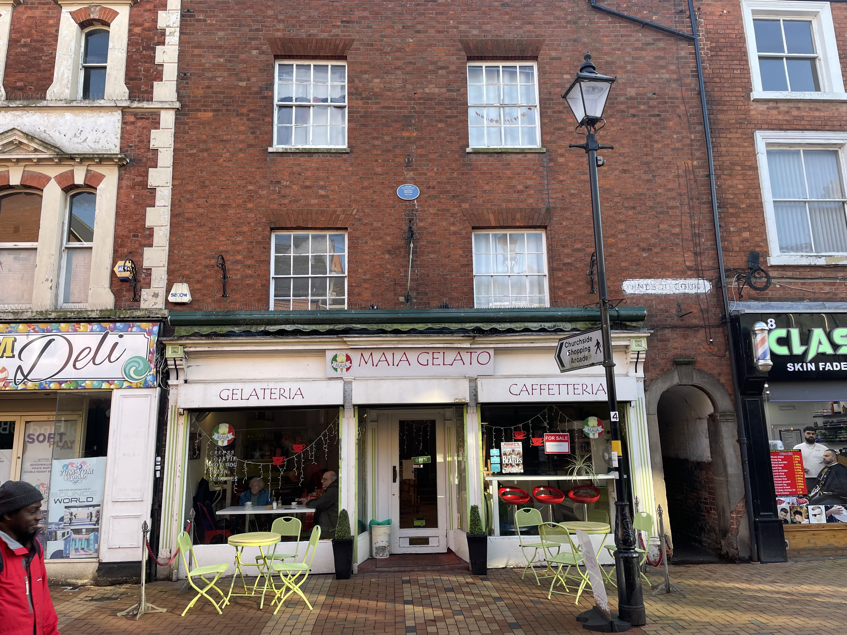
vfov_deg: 53.1
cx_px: 424
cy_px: 318
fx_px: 636
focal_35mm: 26
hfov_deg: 67.3
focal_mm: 4.2
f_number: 1.6
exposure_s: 1/191
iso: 32
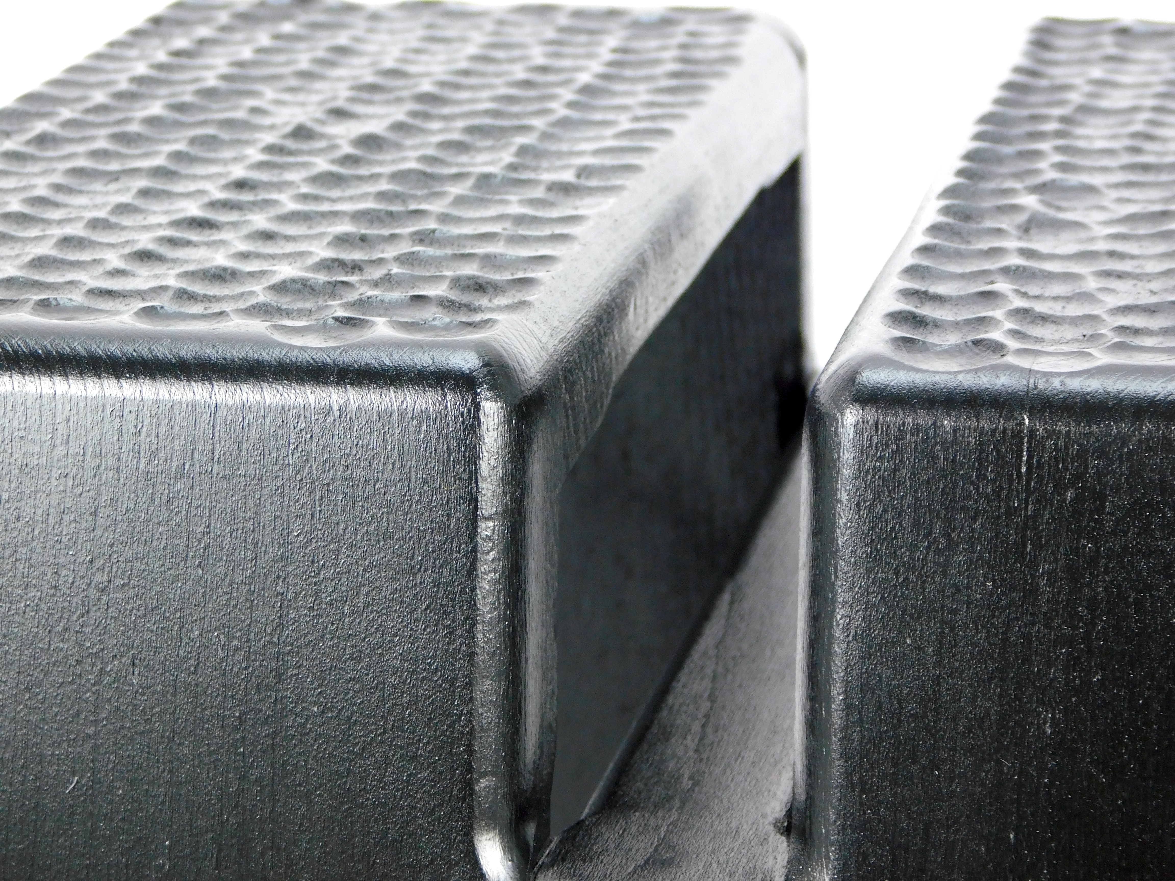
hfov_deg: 14.7
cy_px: 440
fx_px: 4548
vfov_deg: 11.1
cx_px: 588
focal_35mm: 134
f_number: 5
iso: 180
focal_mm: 23.7
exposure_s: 1/30
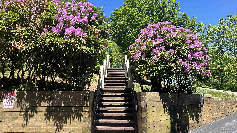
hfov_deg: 66.1
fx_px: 182
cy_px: 69
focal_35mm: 29
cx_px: 117
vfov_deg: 40.2
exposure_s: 1/1621
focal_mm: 5.7
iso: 50
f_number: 1.5
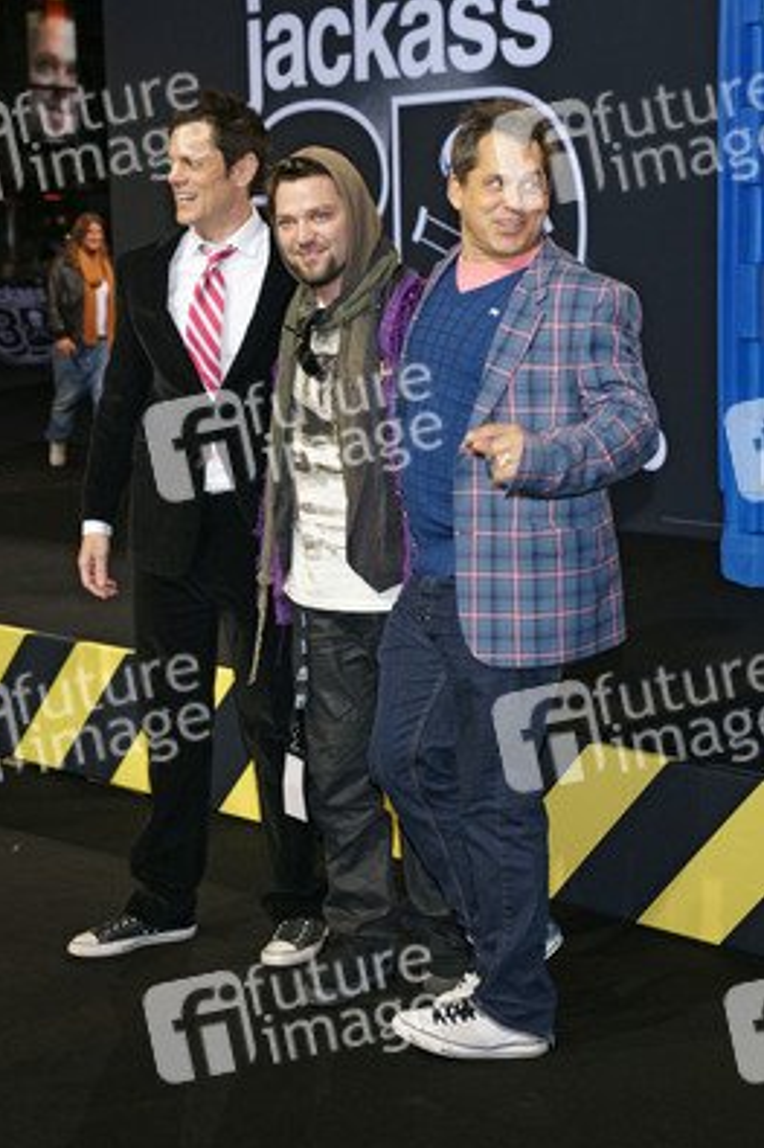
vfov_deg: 26.7
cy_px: 578
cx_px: 379
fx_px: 2421
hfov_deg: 17.9
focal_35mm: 76
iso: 400
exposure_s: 1/80
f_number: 5.6
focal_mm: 50
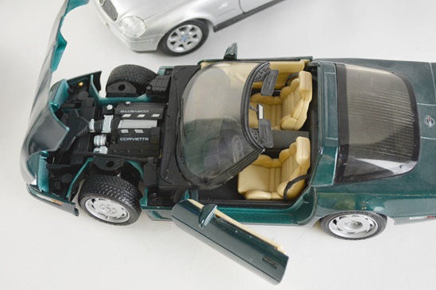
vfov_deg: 23.0
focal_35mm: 59
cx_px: 201
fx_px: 714
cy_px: 142
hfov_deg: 33.9
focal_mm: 36
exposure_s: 1/80
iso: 400
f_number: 5
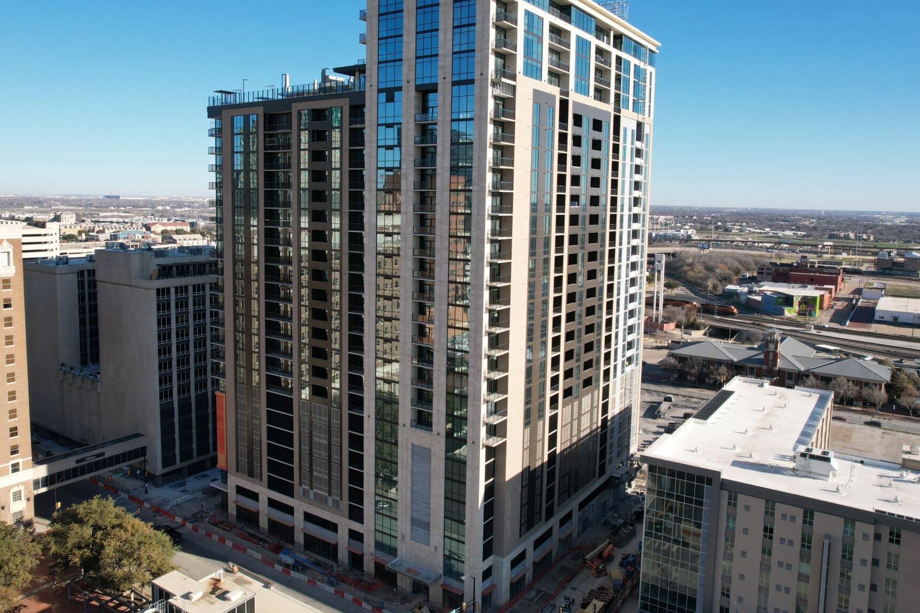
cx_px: 448
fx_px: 664
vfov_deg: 49.4
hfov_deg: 69.4
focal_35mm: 26
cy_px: 265
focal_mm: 8.38
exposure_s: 1/2000
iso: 140
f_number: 2.8
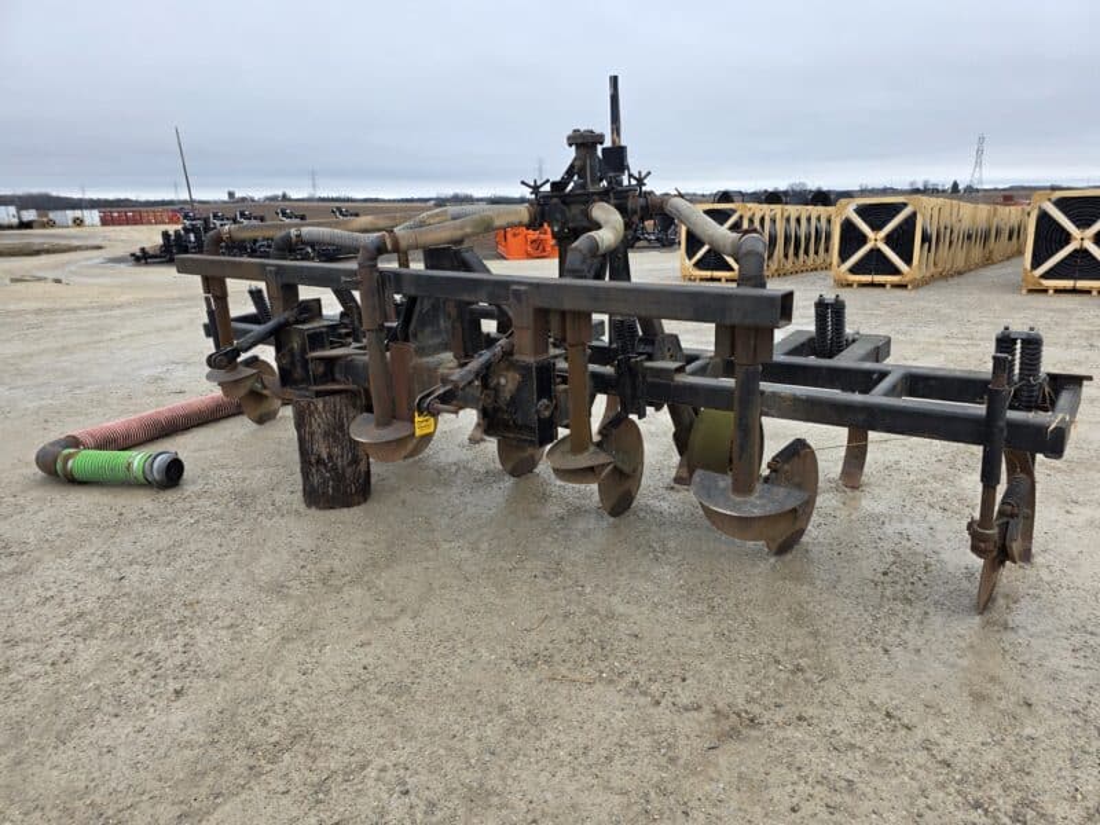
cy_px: 412
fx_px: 731
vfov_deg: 58.9
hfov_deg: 73.9
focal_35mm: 23
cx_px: 550
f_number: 1.7
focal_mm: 6.3
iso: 40
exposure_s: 1/359
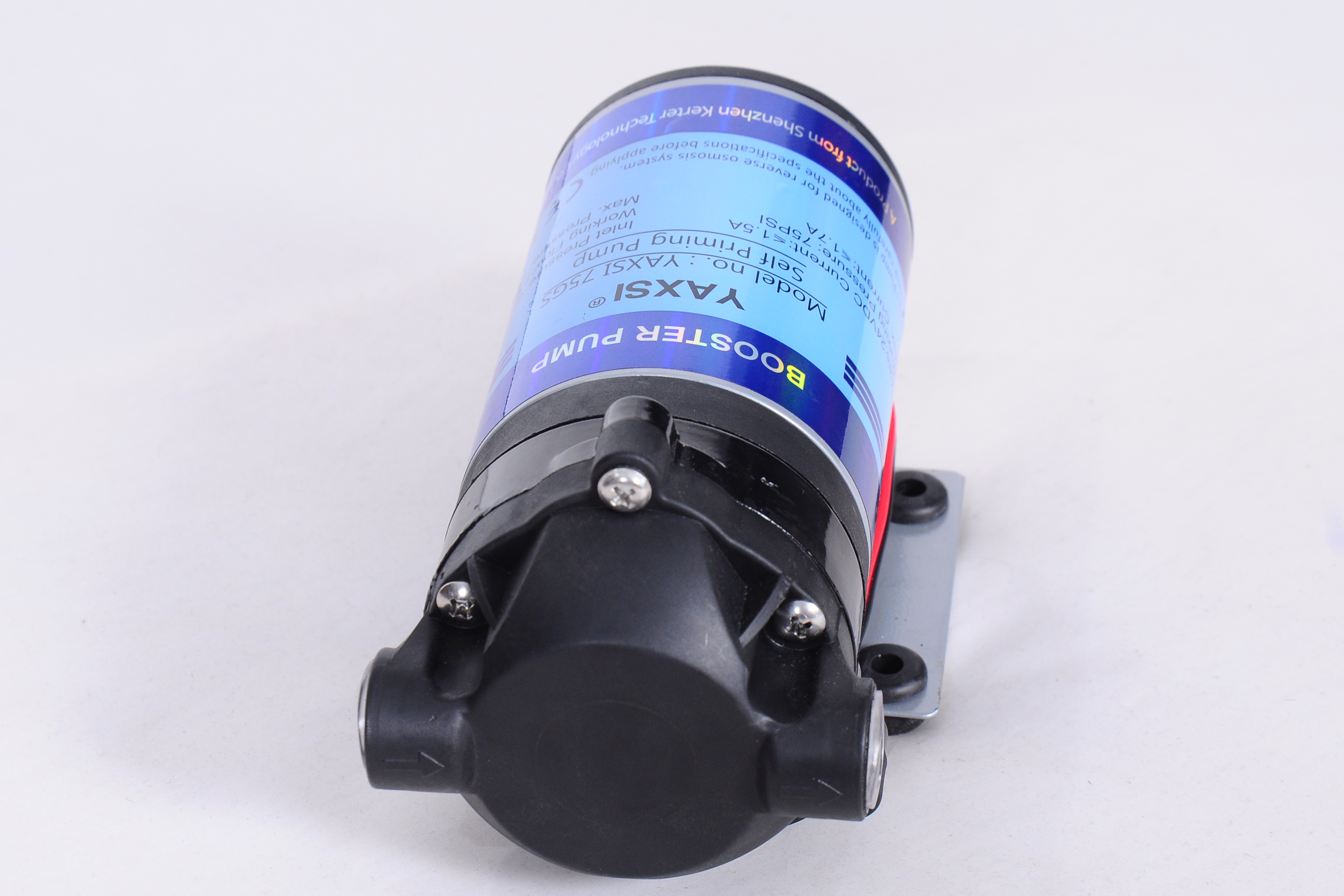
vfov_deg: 13.2
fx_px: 3882
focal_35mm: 104
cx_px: 734
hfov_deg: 19.6
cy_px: 496
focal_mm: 60
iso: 400
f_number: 10
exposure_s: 1/125
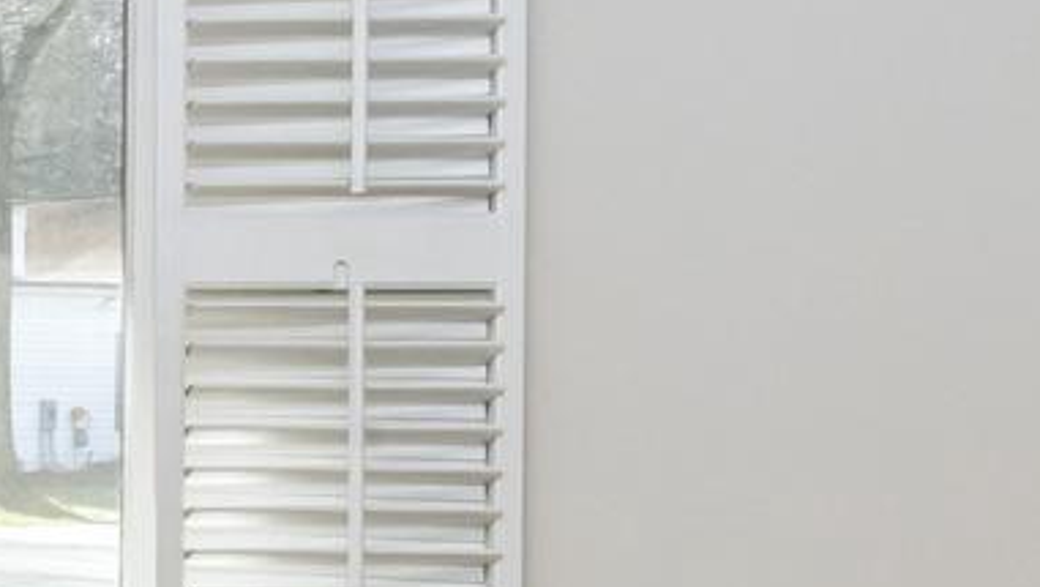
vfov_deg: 13.1
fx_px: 2561
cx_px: -1021
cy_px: 392
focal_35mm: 93
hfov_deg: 17.1
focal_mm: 16.5
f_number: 14
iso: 500
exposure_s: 1/40
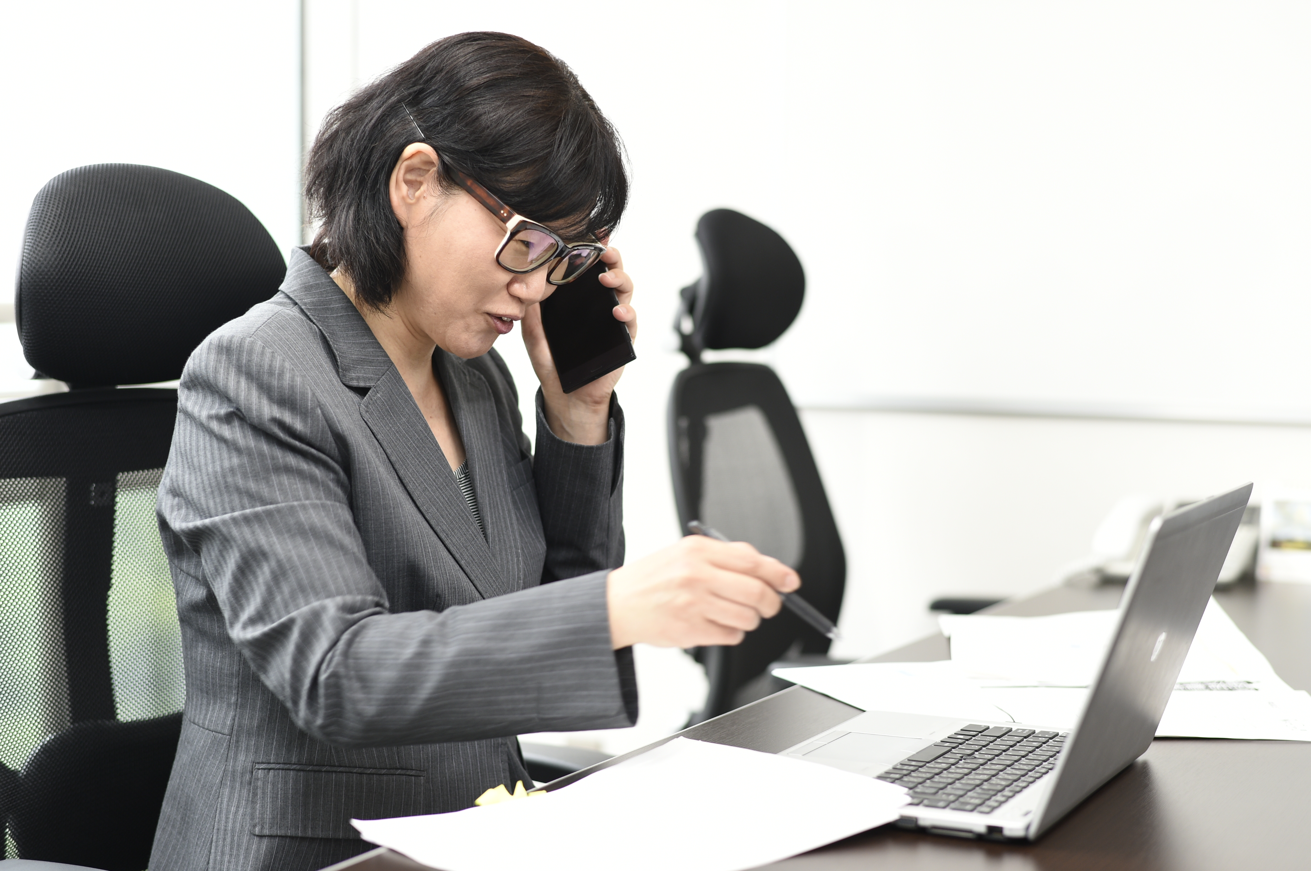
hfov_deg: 34.5
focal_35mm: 58
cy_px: 436
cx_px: 656
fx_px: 2110
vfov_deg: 23.3
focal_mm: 58
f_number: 2.5
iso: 500
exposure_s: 1/100
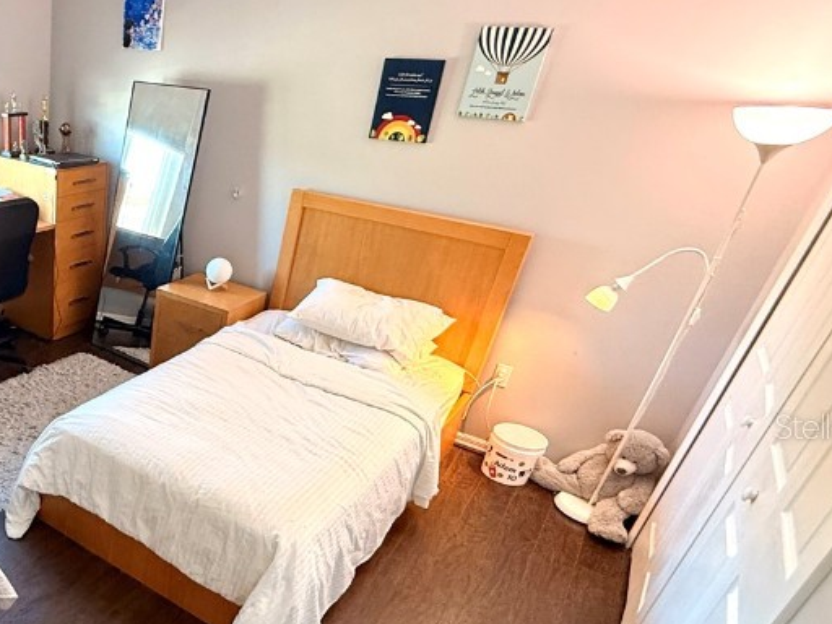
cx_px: 96
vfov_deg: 48.7
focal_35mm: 28
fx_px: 673
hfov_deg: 55.7
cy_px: 426
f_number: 2.2
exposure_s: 1/60
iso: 250
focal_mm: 2.22
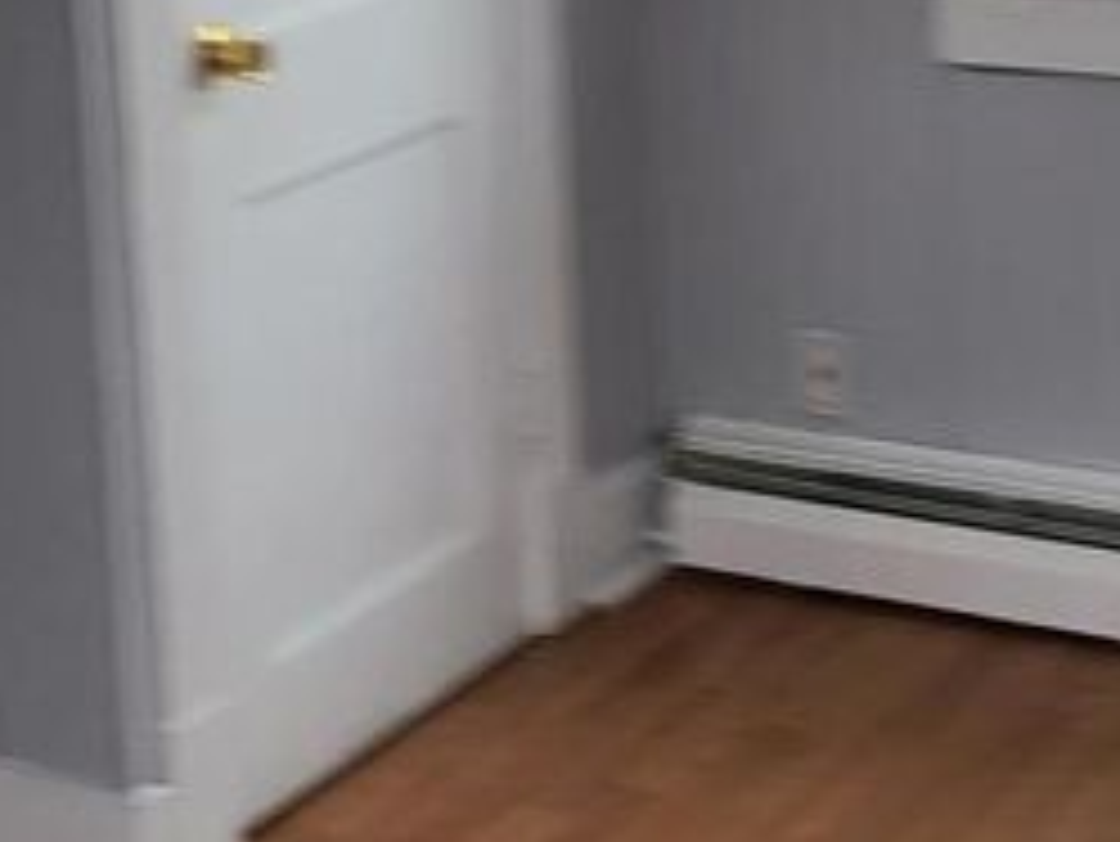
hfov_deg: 31.0
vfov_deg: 22.7
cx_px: 702
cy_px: -20
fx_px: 2007
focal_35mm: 62
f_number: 1.8
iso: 40
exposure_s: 1/59
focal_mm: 5.4
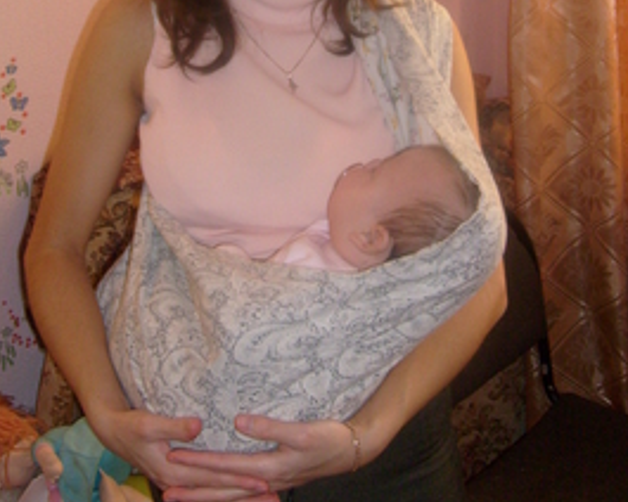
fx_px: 1078
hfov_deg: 32.5
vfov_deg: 25.2
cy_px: 28
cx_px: 280
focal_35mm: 58
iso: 100
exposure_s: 1/45
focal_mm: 5.8
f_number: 2.8
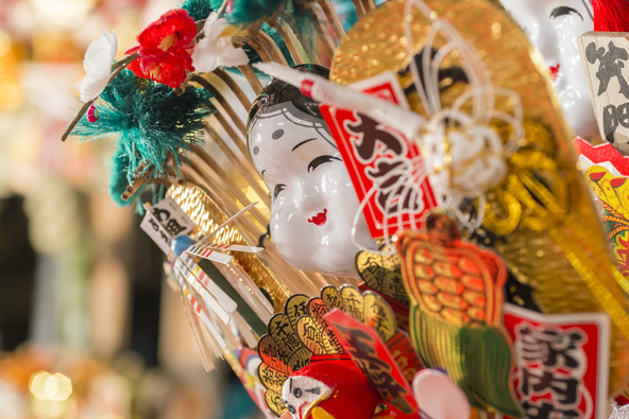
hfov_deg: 33.4
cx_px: 314
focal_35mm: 60
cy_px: 210
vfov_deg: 22.6
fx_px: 1049
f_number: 5.6
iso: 1600
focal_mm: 60
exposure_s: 1/30
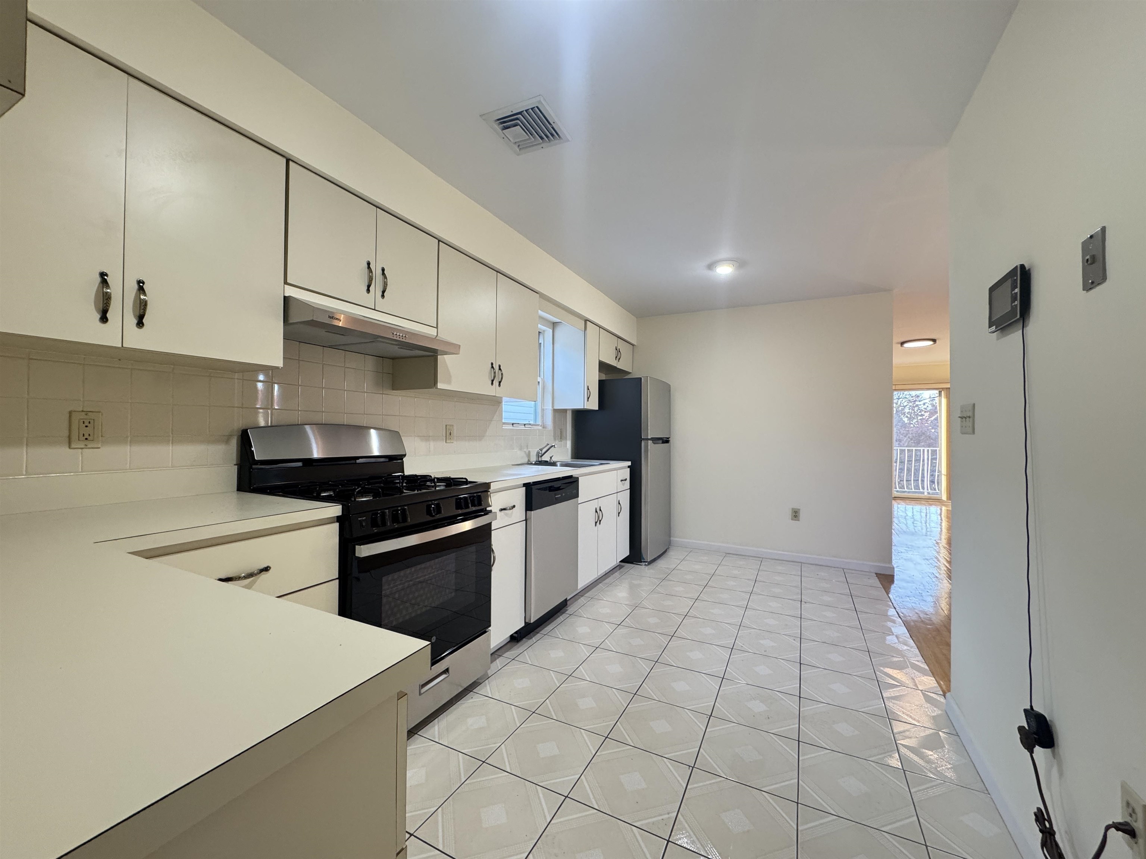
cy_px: 430
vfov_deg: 85.7
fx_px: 463
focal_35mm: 14
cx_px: 573
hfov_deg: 102.1
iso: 250
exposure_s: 1/60
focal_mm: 2.22
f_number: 2.2
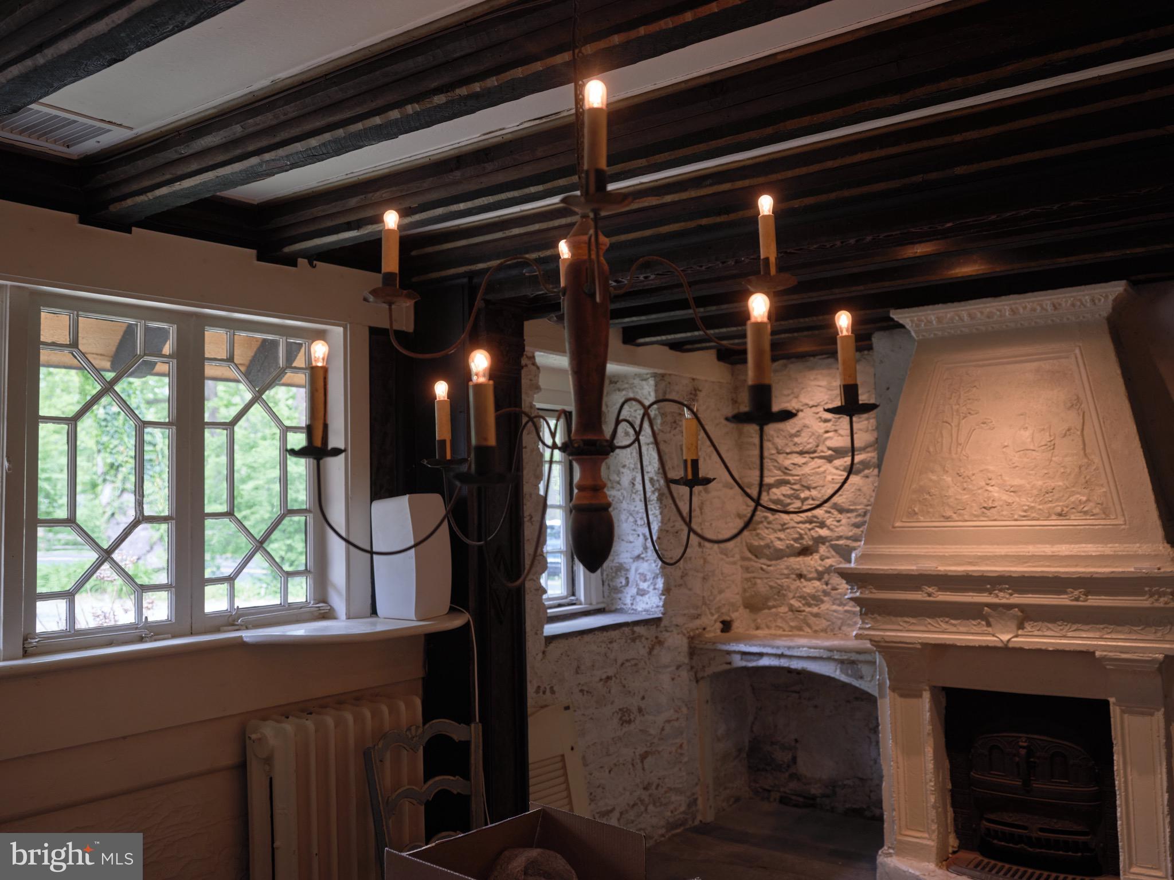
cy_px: 440
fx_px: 1051
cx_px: 587
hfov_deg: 58.4
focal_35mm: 31
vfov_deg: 45.4
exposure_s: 1/60
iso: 400
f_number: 5.6
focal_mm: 38.9
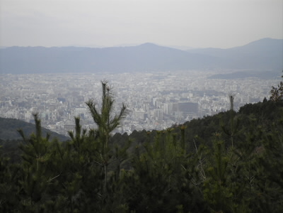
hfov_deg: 18.2
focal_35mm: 108
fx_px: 883
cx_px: 142
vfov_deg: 13.7
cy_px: 106
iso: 64
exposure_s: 1/200
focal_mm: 19.6
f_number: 5.9
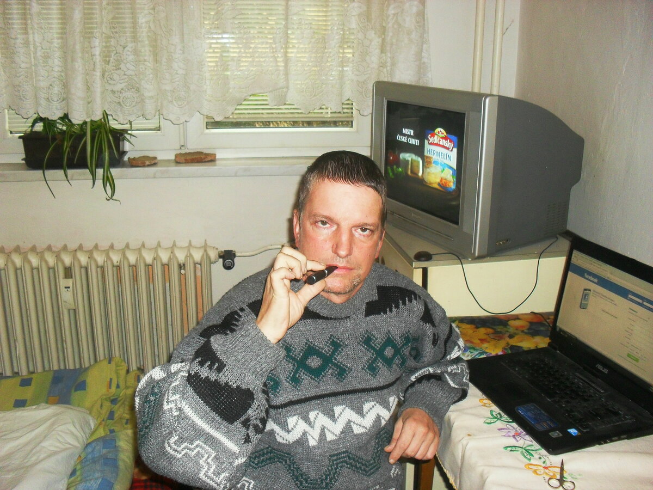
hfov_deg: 52.6
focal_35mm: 35
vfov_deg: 40.7
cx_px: 326
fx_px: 660
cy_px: 245
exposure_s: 1/45
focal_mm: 6.3
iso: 200
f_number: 3.2
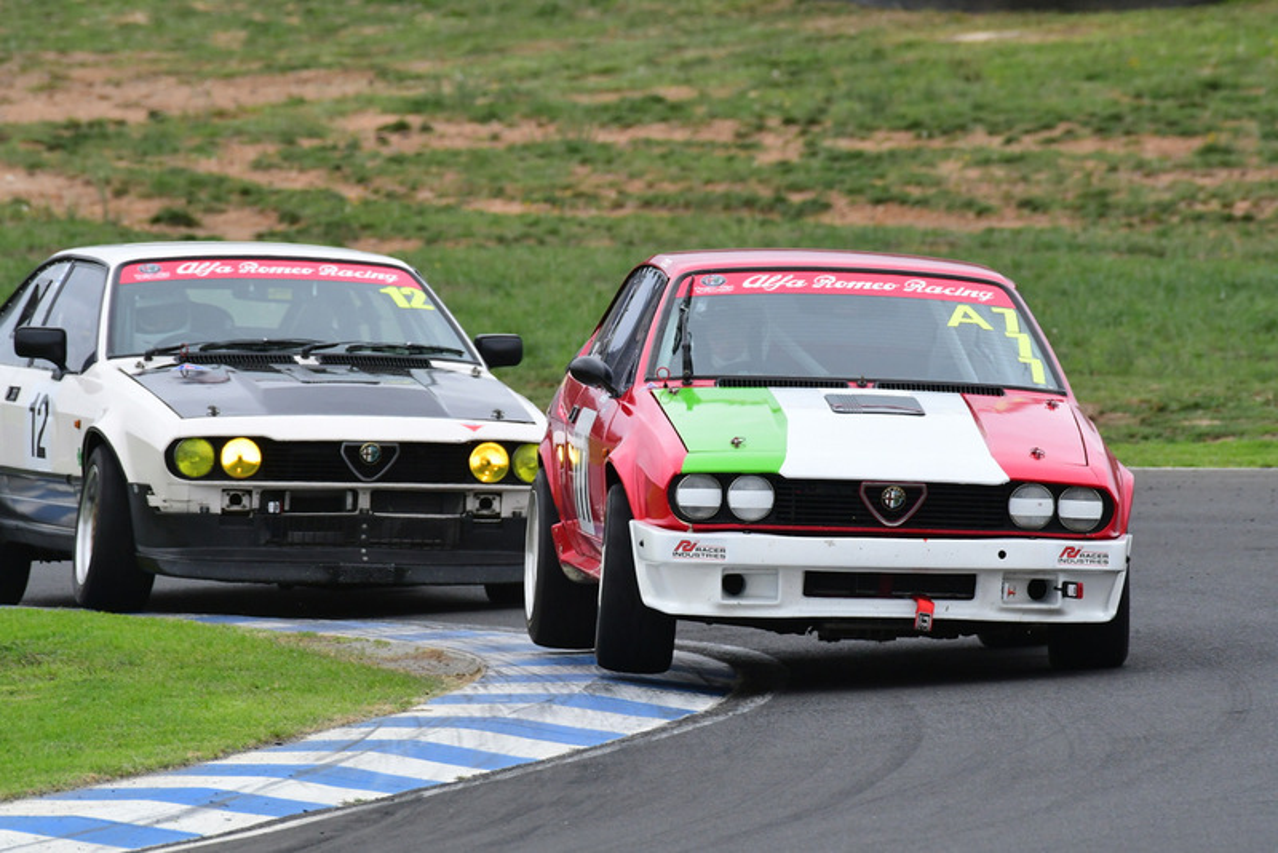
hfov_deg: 2.7
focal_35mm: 750
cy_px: 426
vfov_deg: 1.8
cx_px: 639
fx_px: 26633
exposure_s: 1/640
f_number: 11
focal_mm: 500
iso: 1250
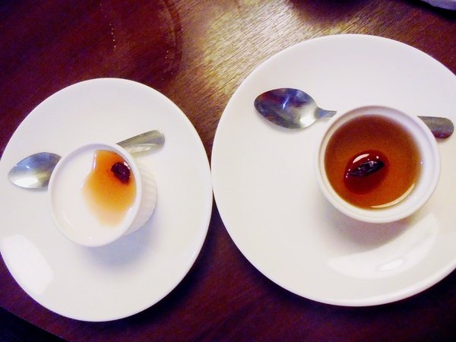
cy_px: 171
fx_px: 343
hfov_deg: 67.3
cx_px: 228
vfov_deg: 53.1
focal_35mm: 26
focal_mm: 4.6
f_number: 3.5
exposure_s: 1/20
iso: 400
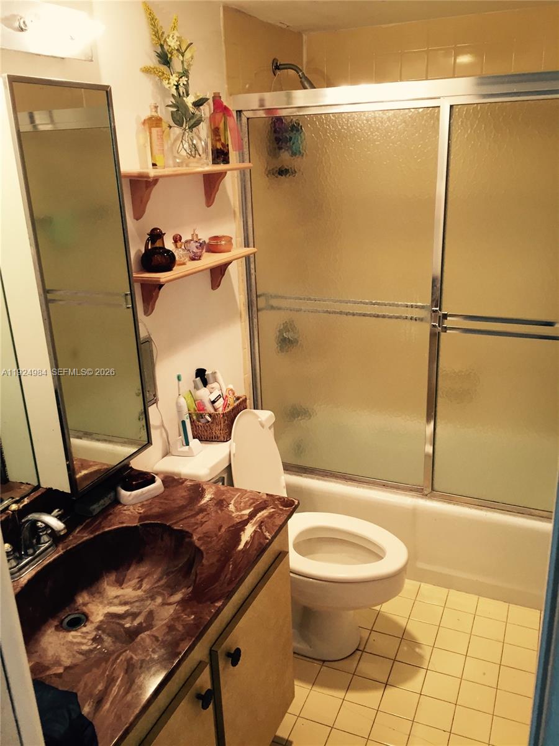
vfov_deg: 61.7
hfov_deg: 48.2
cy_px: 373
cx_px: 280
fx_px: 624
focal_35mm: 29
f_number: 2.2
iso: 40
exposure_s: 1/30
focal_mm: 4.15
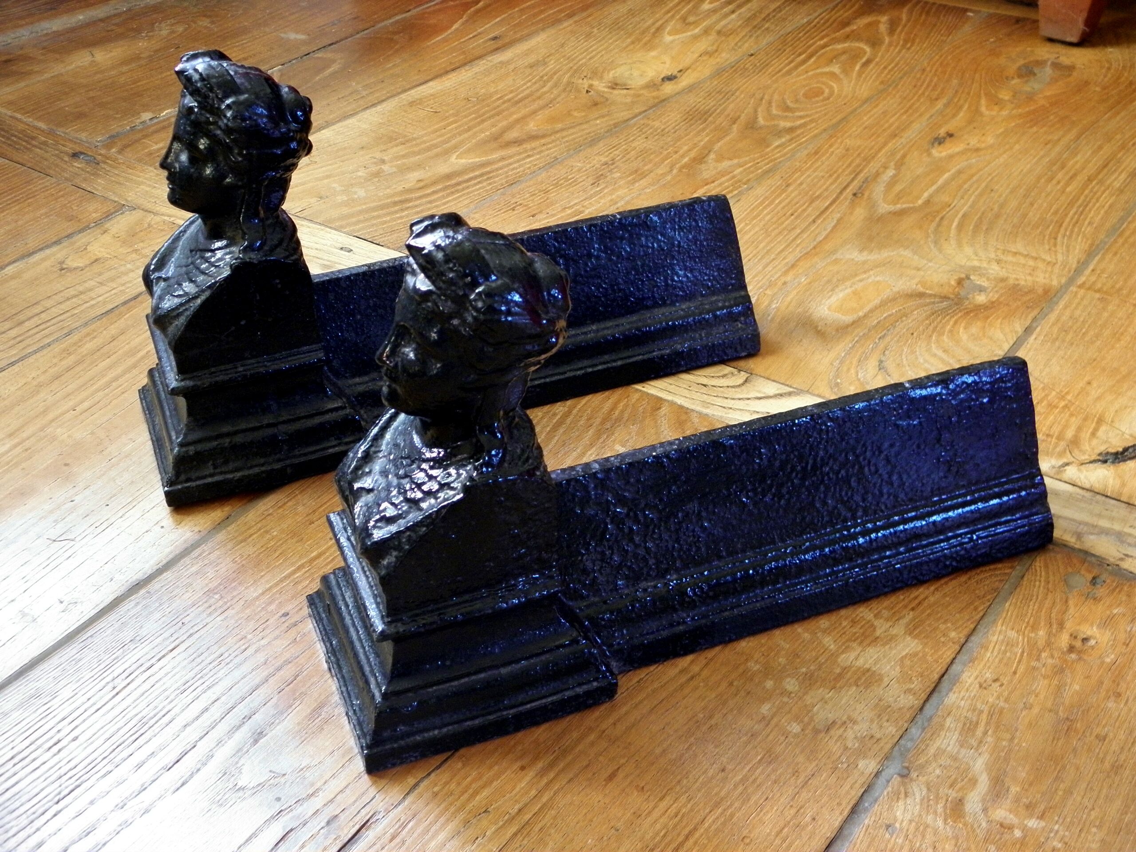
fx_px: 1280
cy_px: 426
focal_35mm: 39
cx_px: 568
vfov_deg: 36.8
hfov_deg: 47.9
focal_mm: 7.1
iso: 250
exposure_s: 1/8
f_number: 3.8
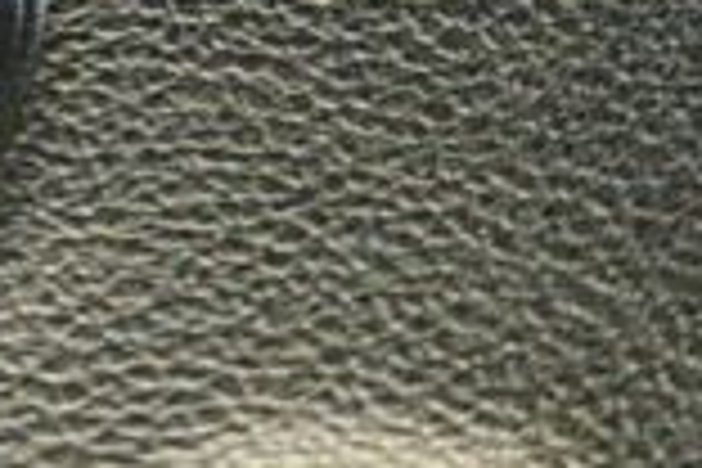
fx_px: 2632
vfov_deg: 10.1
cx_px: -261
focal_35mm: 135
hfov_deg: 14.4
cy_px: -40
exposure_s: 1/20
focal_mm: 22
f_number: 3.8
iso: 12800
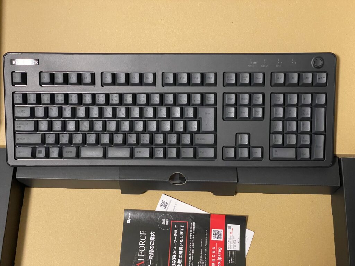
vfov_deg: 28.0
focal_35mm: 52
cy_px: 133
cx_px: 178
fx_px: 533
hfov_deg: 36.8
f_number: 2
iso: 640
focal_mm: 6
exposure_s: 1/50
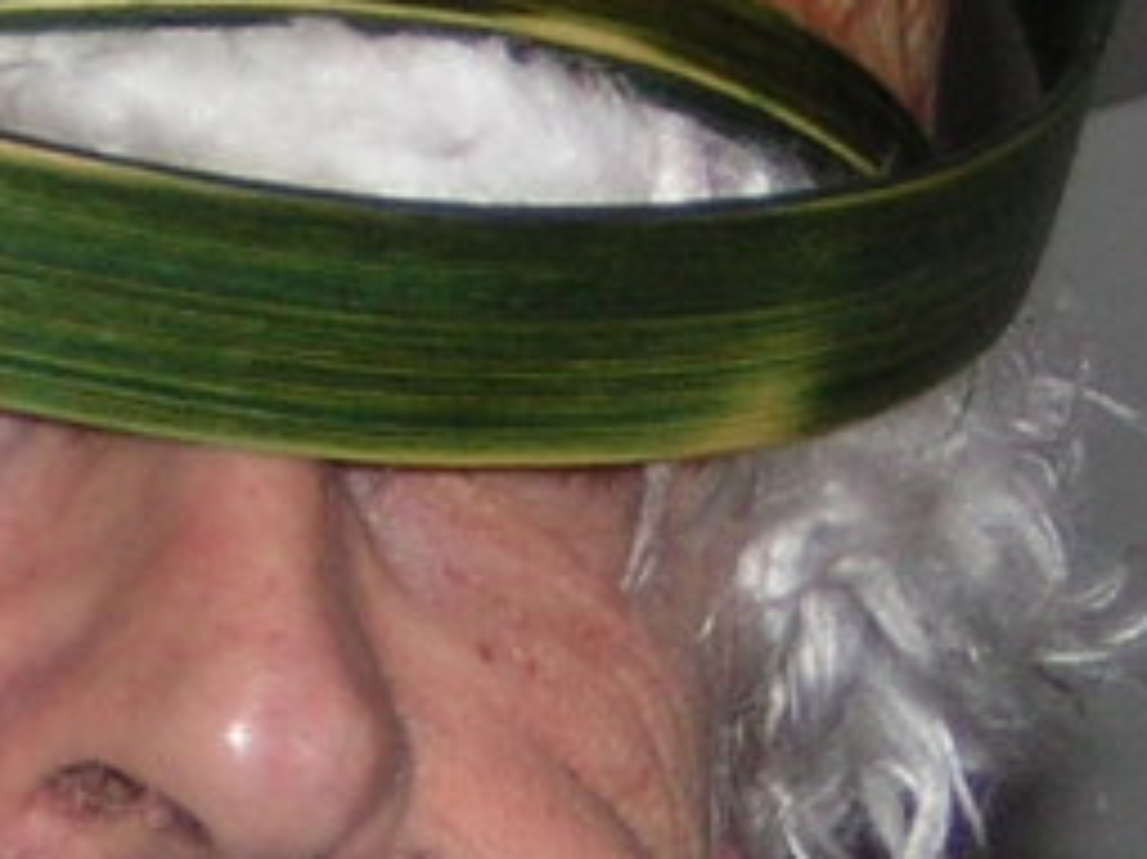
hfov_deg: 5.3
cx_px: 108
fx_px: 12354
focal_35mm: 373
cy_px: 935
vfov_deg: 4.0
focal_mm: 12.1
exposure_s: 1/60.1
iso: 54
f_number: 4.3
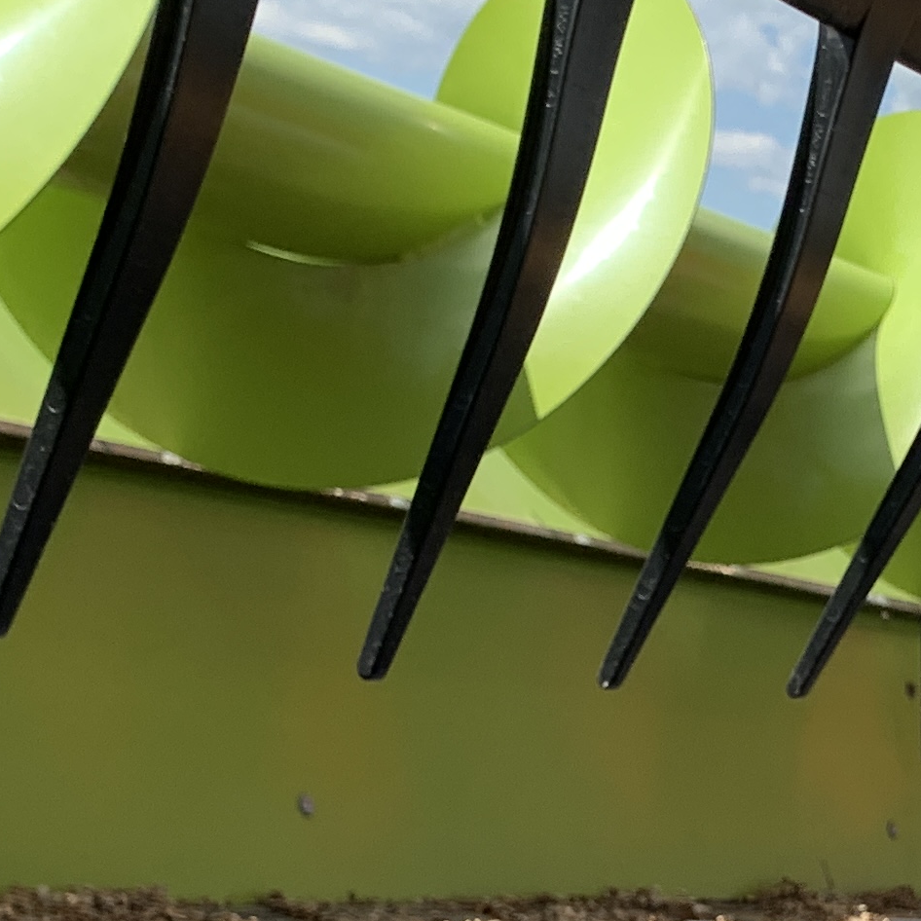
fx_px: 2950
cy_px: 935
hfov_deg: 17.4
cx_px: 910
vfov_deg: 17.3
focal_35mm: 98
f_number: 1.8
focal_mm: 4.25
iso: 25
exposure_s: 1/1021
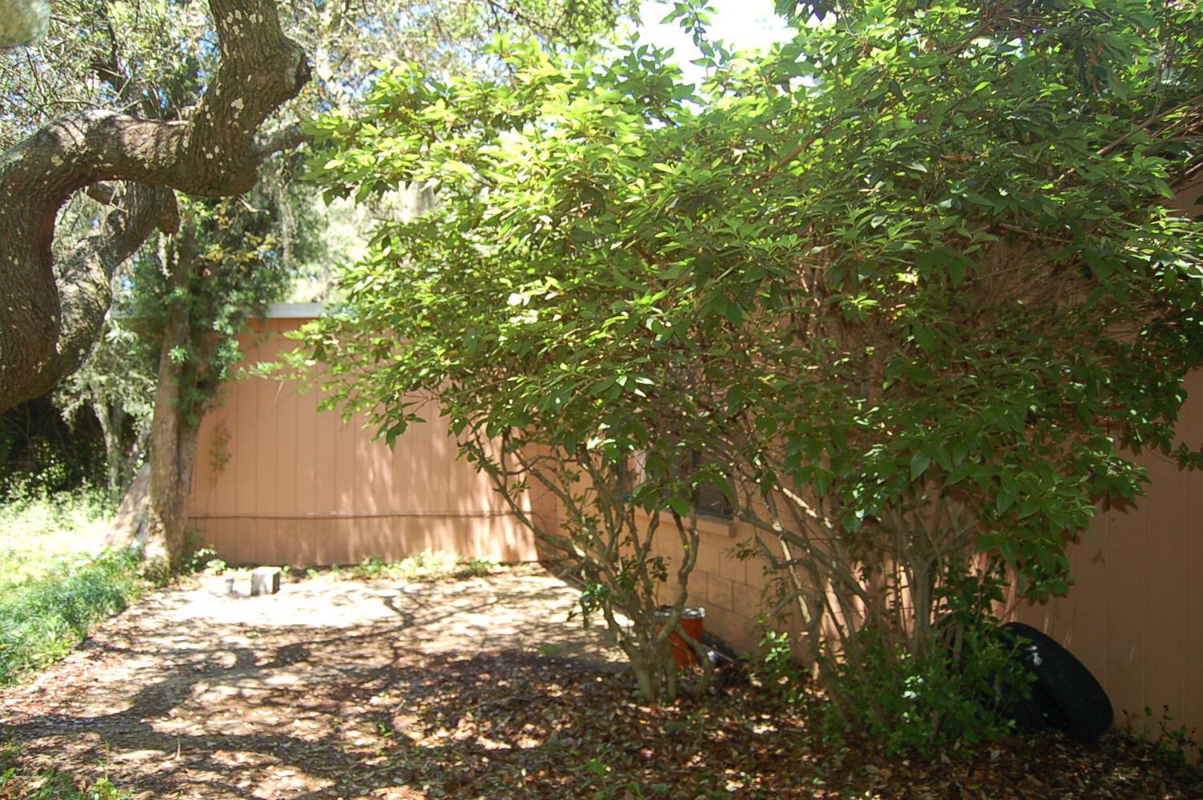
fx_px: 901
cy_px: 400
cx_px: 602
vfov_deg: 47.8
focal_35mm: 27
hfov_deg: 67.4
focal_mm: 18
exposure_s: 1/250
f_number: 3.5
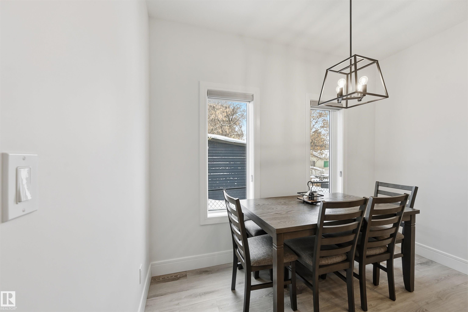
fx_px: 182
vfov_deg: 81.1
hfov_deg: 104.3
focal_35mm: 14
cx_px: 234
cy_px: 156
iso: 100
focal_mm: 14
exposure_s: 1/100
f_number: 8
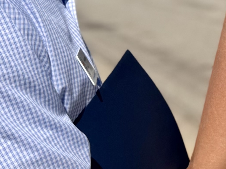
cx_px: 383
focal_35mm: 132
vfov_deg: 11.2
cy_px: 94
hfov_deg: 13.6
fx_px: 862
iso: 80
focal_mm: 6.76
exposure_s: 1/10309
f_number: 1.78
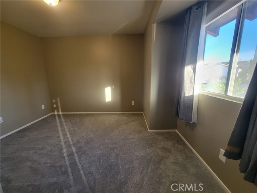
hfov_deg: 106.2
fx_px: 97
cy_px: 96
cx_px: 128
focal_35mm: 13
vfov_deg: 89.9
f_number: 2.2
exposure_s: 1/60
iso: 160
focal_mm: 2.2
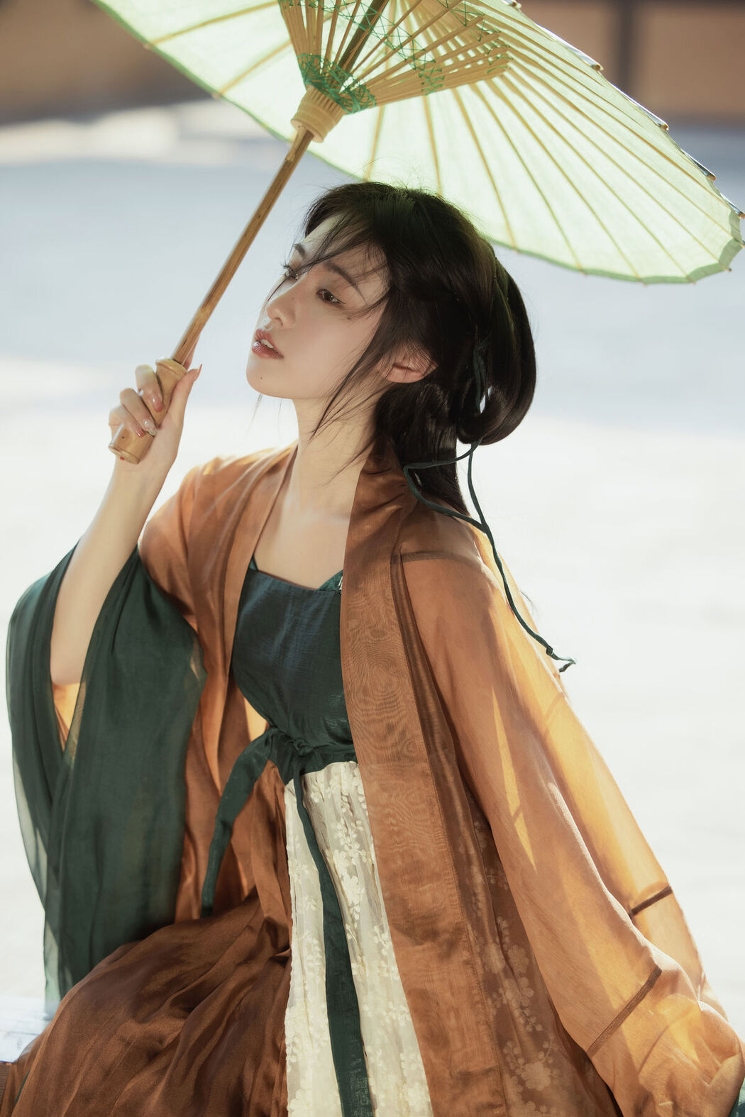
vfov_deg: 18.6
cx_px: 372
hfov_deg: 12.5
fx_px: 3414
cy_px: 558
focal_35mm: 110
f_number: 2.8
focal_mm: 111
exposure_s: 1/400
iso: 320
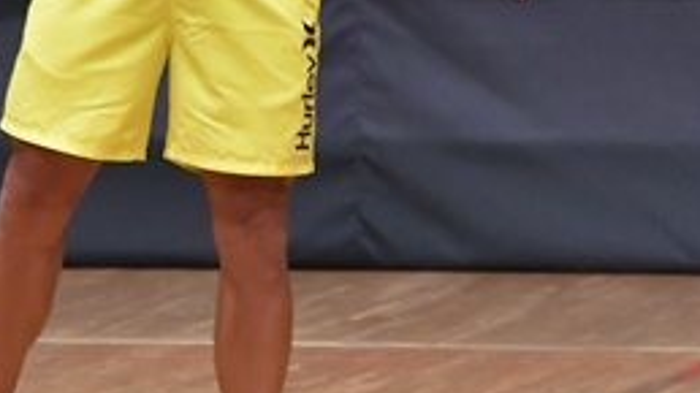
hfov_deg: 2.4
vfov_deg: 1.4
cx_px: 224
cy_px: -43
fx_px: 16609
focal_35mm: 895
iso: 6400
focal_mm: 190
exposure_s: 1/400
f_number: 5.6
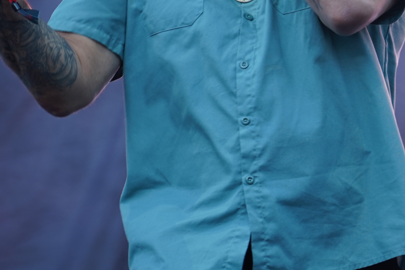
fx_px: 2992
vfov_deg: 5.1
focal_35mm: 266
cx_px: 367
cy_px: -39
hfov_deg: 7.7
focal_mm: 105
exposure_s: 1/160
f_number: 4
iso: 320
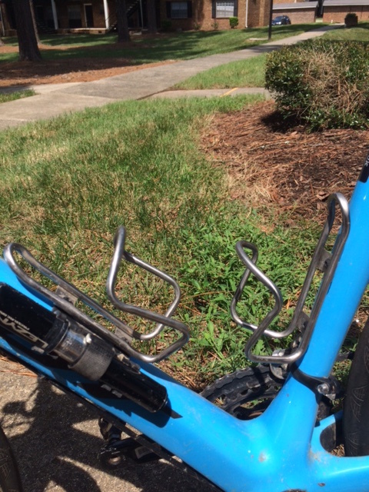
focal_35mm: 29
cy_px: 246
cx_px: 184
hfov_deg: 48.2
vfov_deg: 61.7
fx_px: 412
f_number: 2.2
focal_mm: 4.15
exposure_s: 1/1466
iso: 32
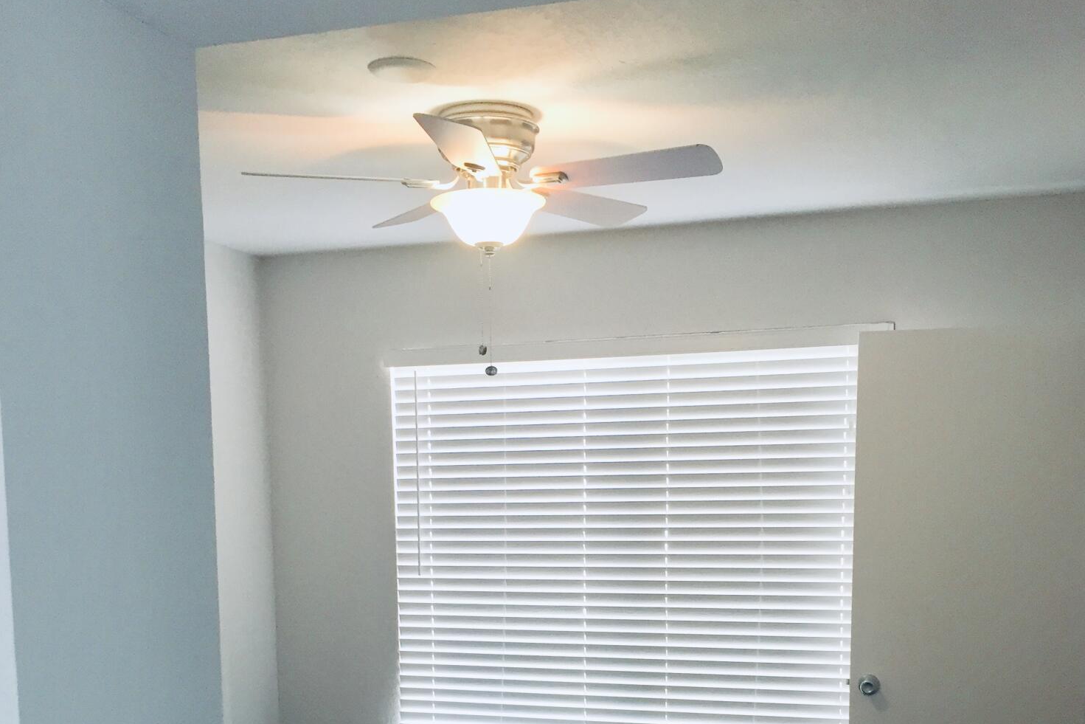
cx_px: 552
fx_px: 1236
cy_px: 637
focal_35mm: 41
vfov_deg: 31.3
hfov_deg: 47.4
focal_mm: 4.15
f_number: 2.2
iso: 32
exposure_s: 1/30
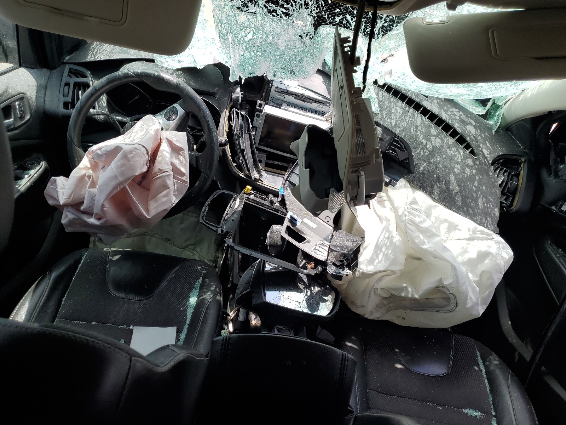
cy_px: 212
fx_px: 425
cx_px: 283
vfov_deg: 53.1
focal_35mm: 26
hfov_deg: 67.3
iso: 50
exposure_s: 1/1429
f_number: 1.5
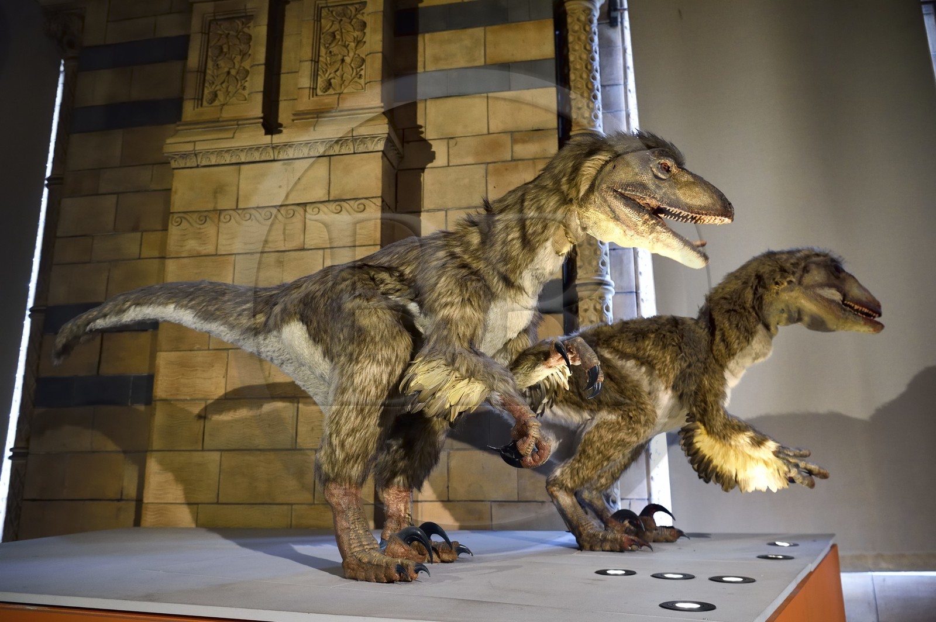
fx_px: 753
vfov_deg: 44.9
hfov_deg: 63.7
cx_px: 468
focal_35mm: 29
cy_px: 311
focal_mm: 29
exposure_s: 1/40
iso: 1600
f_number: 5
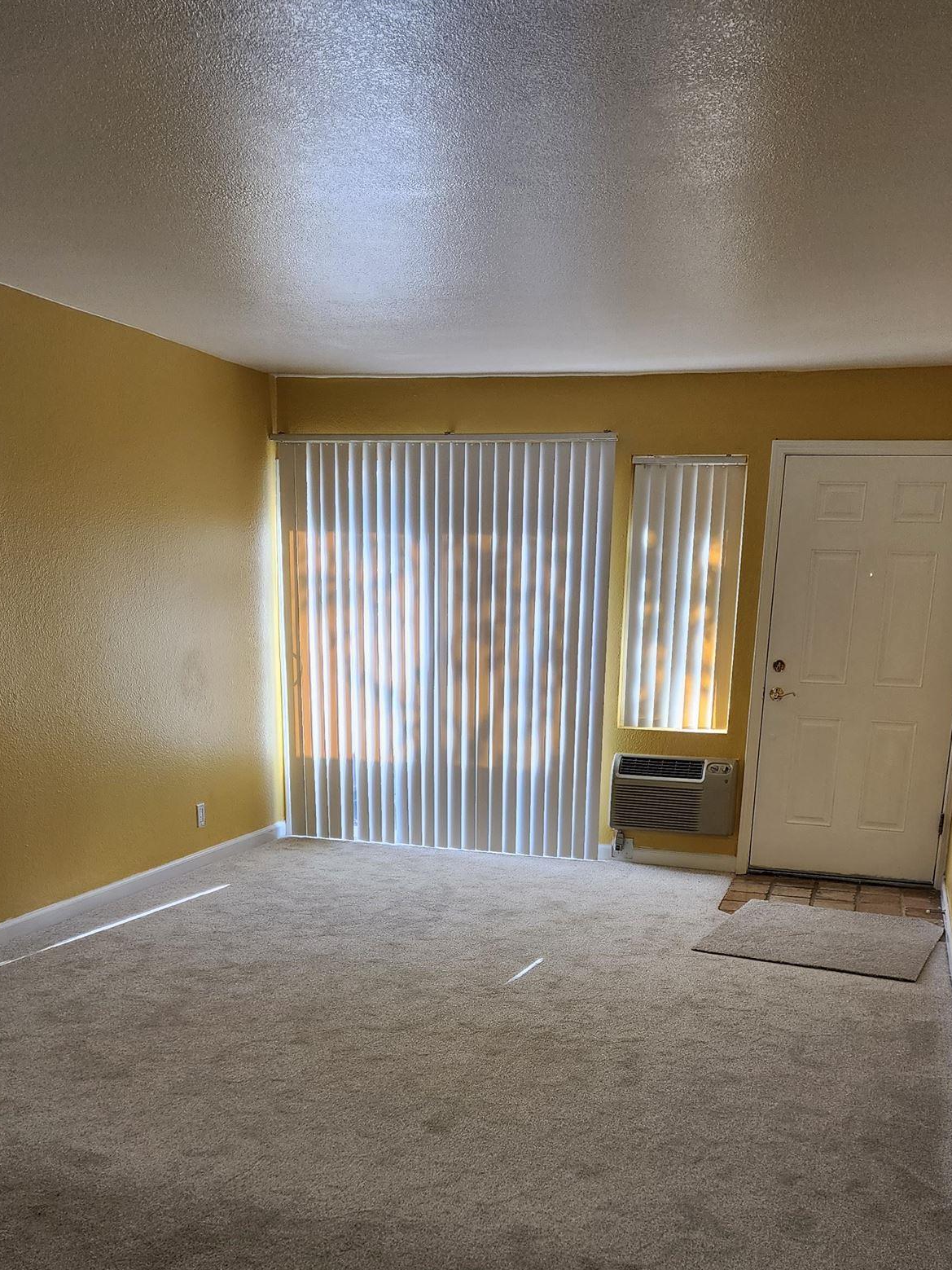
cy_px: 923
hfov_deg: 41.8
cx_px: 500
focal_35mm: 34
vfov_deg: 52.0
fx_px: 1247
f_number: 1.8
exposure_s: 1/120
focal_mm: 6.4
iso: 100
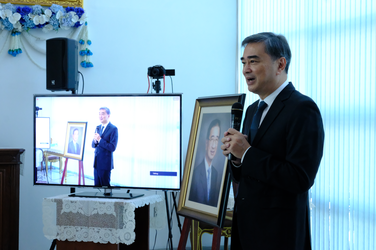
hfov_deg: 29.2
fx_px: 721
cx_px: 188
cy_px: 125
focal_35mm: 69
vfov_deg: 19.7
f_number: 10
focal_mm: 46.3
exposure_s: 1/80
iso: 10000
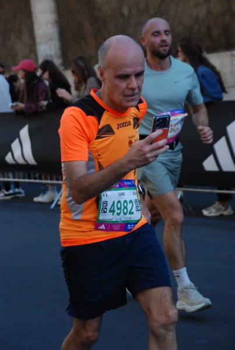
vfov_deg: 16.0
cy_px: 175
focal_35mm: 128
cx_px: 118
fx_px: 1242
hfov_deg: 10.8
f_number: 5.6
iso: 1000
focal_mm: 85
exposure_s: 1/800
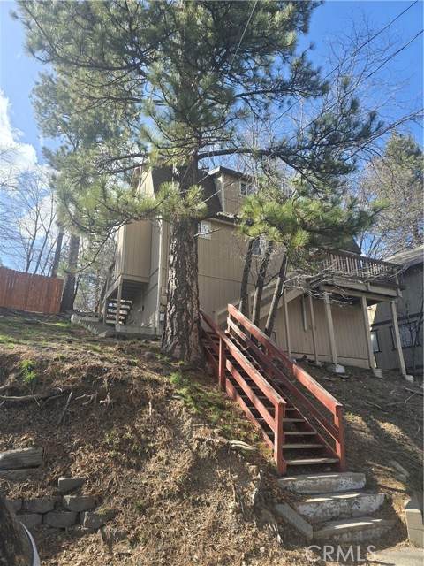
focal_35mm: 23
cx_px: 212
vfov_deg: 73.9
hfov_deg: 58.9
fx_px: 376
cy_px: 283
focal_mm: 6.3
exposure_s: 1/310
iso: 12
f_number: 1.7
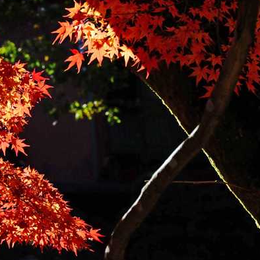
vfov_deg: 5.6
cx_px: 46
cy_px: 91
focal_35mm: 310
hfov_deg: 5.6
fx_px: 2634
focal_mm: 120
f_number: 13
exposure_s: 1/640
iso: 1250
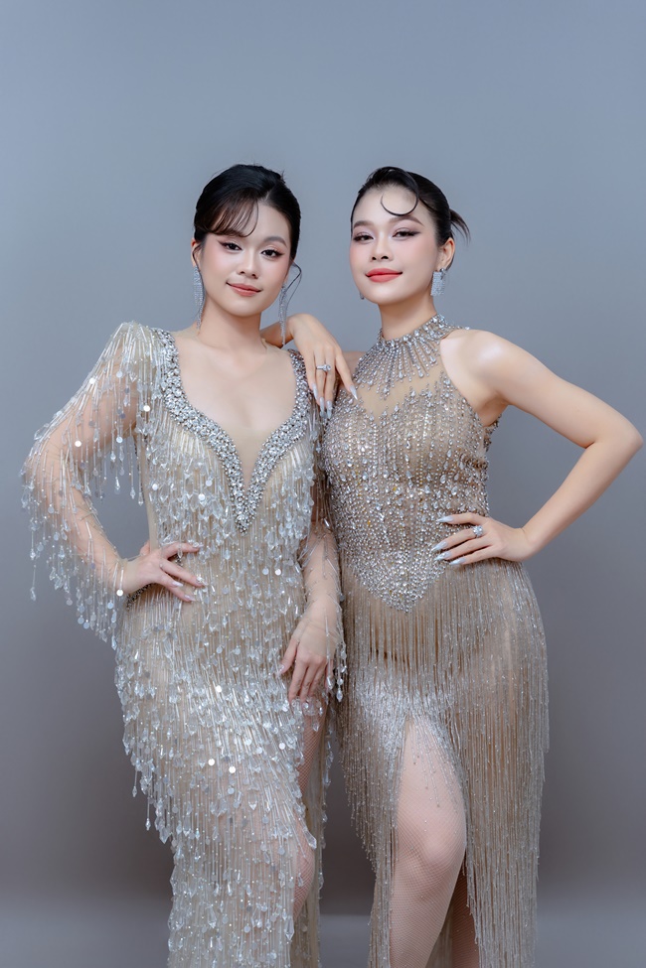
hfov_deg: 22.2
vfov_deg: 32.8
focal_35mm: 61
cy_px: 484
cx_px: 323
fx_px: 1644
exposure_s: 1/320
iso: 400
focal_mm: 61.1
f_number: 3.2
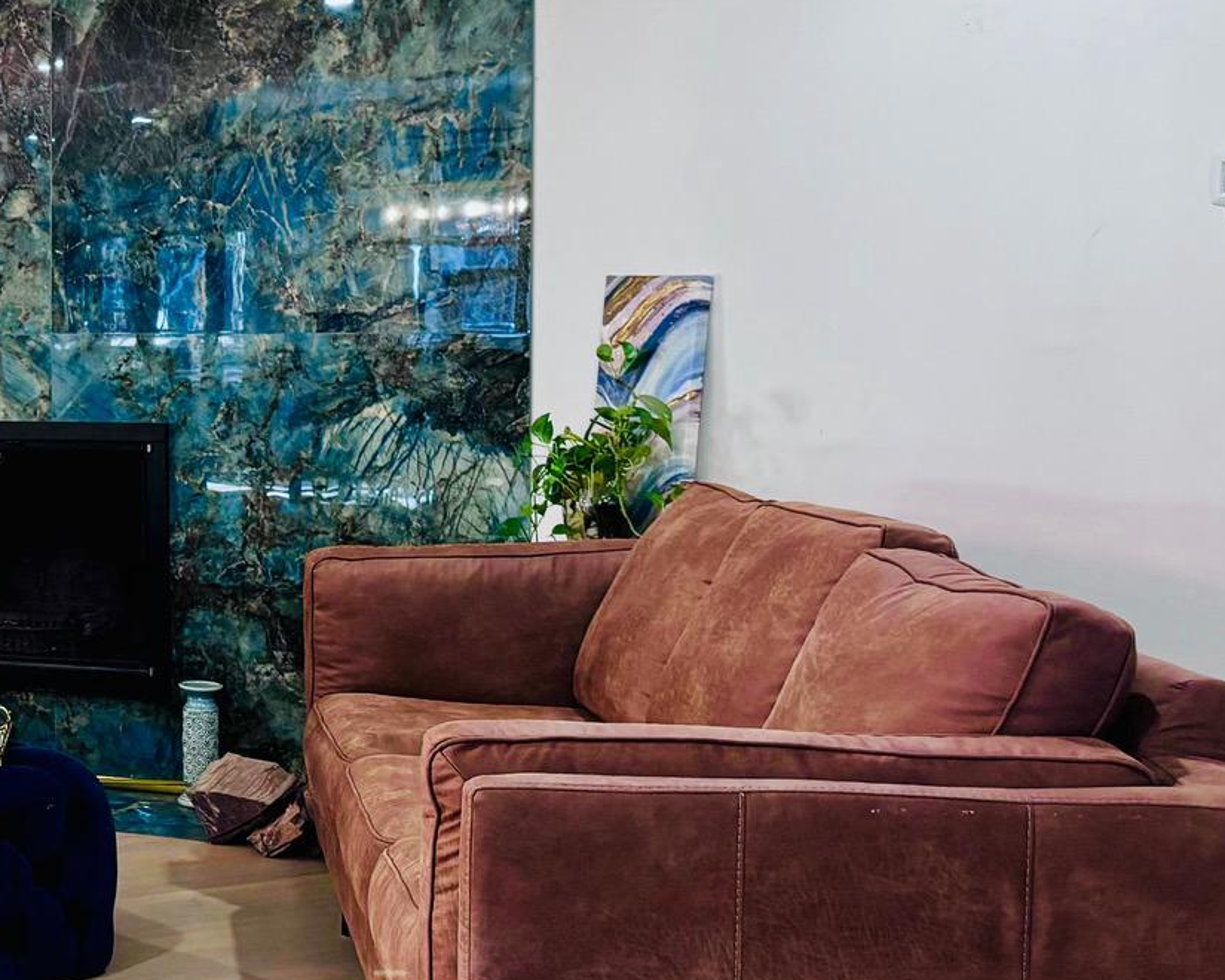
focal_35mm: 63
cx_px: -181
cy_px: 429
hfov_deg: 27.1
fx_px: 2284
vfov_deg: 24.2
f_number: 1.6
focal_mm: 5.96
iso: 125
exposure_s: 1/60
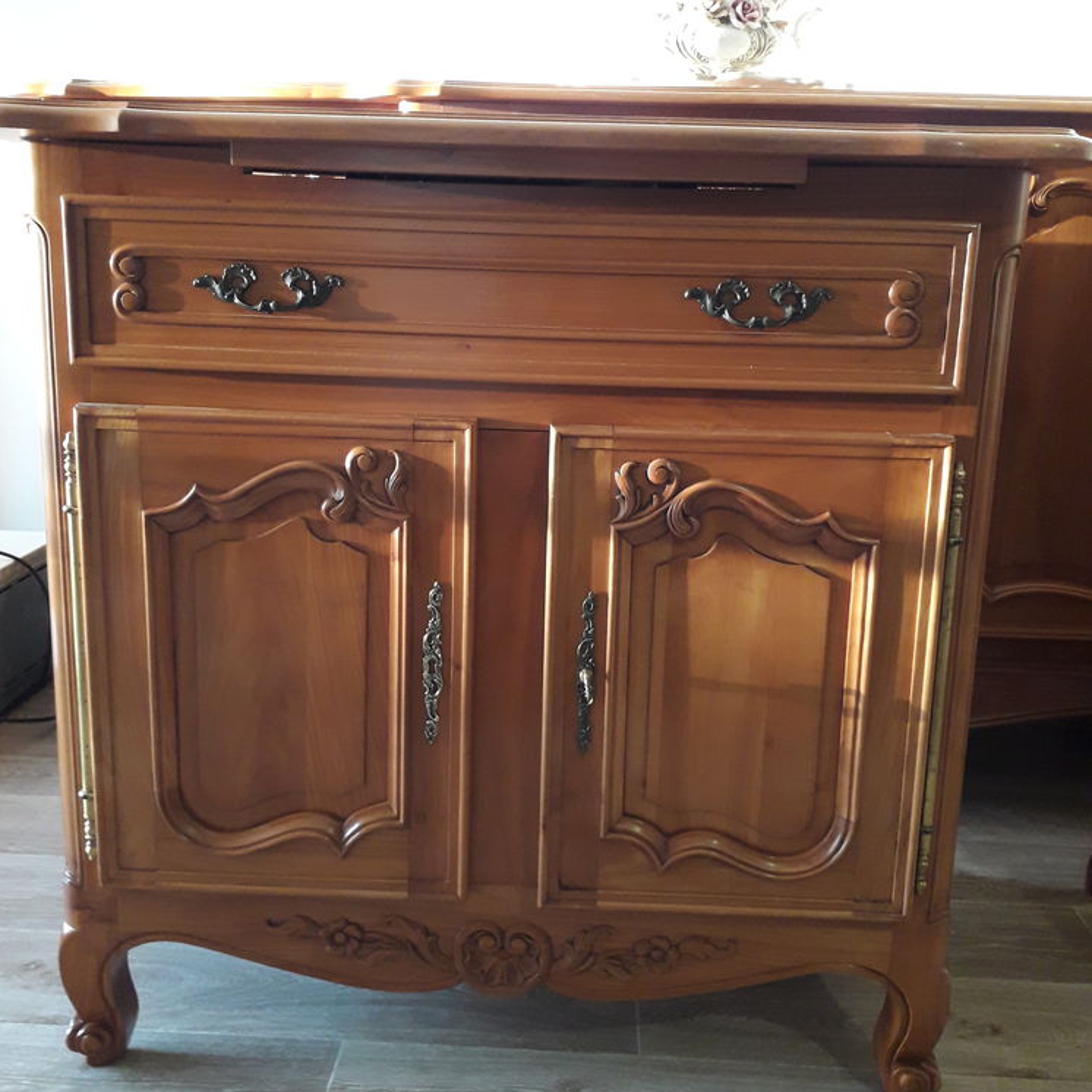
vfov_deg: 51.0
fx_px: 1142
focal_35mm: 32
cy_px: 486
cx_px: 546
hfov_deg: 51.1
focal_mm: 3.6
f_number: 1.9
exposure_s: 1/25
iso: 200
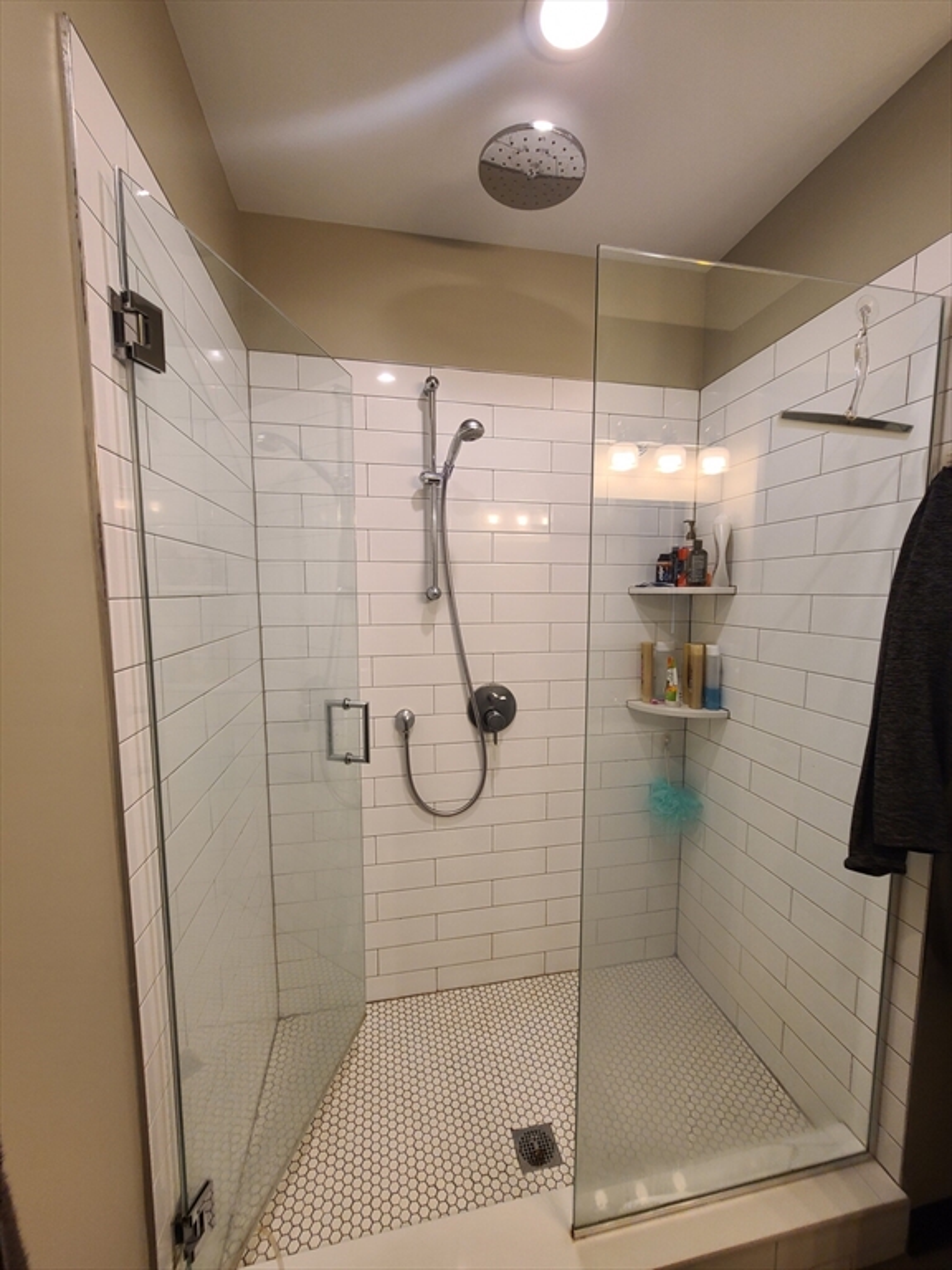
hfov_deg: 89.9
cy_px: 635
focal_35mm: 13
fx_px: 477
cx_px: 476
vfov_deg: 106.2
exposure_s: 1/59
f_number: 2.2
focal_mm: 2.2
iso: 160
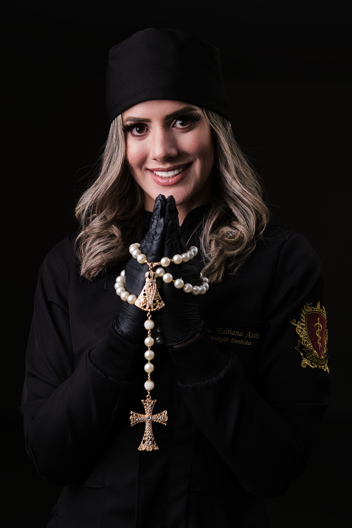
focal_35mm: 75
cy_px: 264
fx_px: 1100
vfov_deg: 27.0
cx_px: 176
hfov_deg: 18.2
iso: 80
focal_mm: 50
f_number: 3.6
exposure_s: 1/250
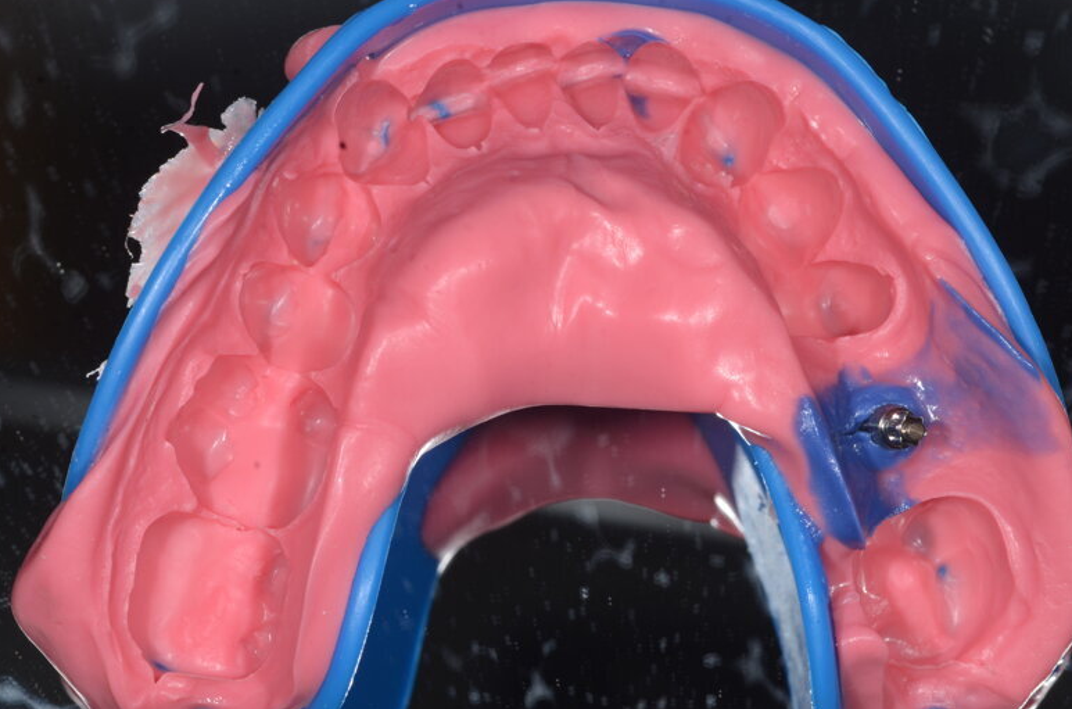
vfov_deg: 7.7
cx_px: 569
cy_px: 368
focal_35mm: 177
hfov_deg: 11.7
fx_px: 5244
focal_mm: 105
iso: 100
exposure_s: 1/160
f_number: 22
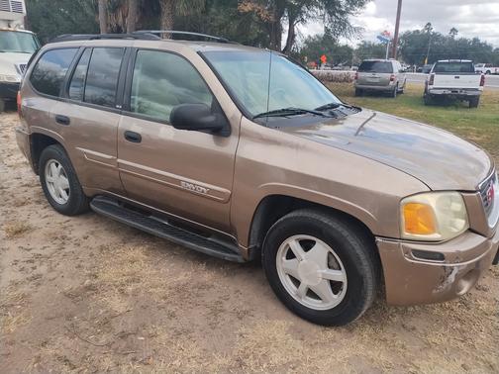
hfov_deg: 69.4
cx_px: 250
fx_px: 360
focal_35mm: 25
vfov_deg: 54.9
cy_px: 187
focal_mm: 4.71
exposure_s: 1/2529
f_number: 1.7
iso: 102
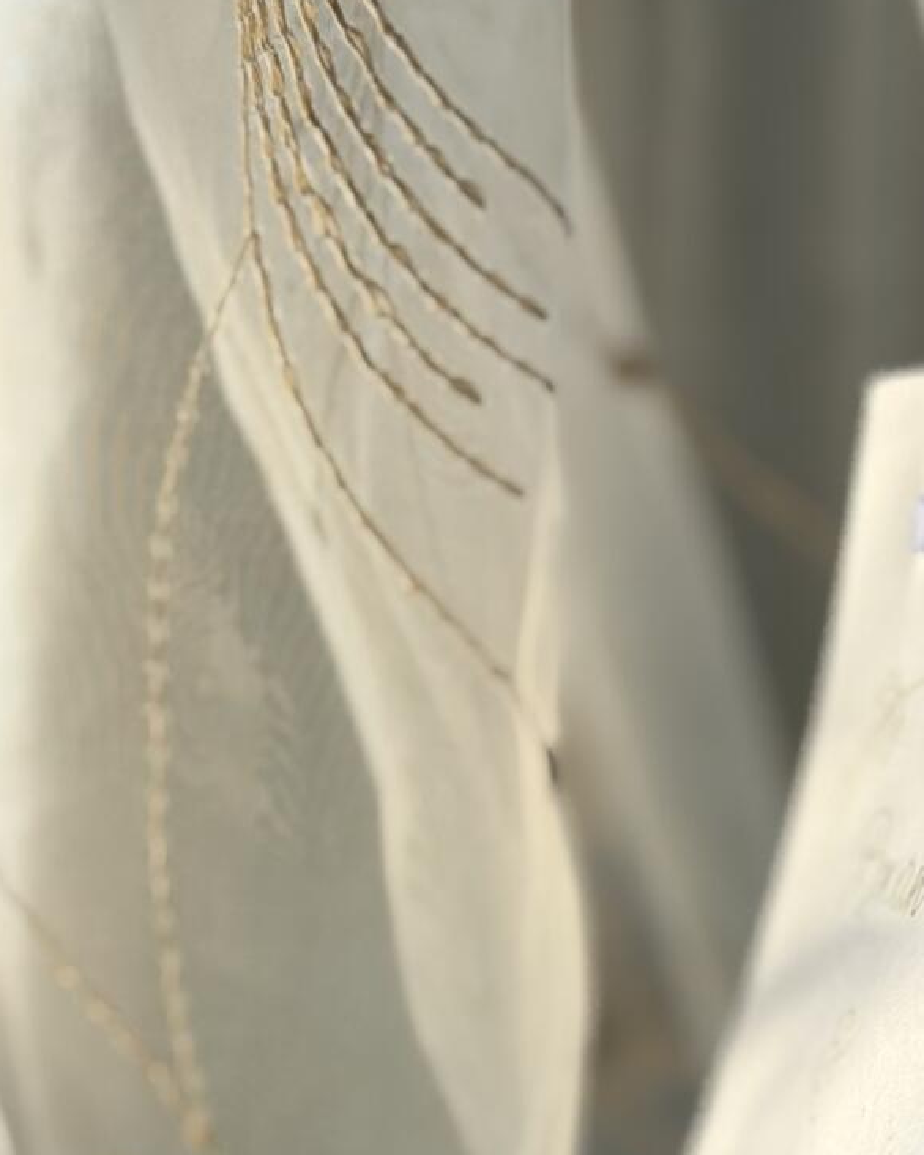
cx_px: 1050
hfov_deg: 11.6
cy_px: 1344
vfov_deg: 14.3
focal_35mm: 131
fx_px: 4476
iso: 64
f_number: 1.78
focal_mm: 6.76
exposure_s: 1/519
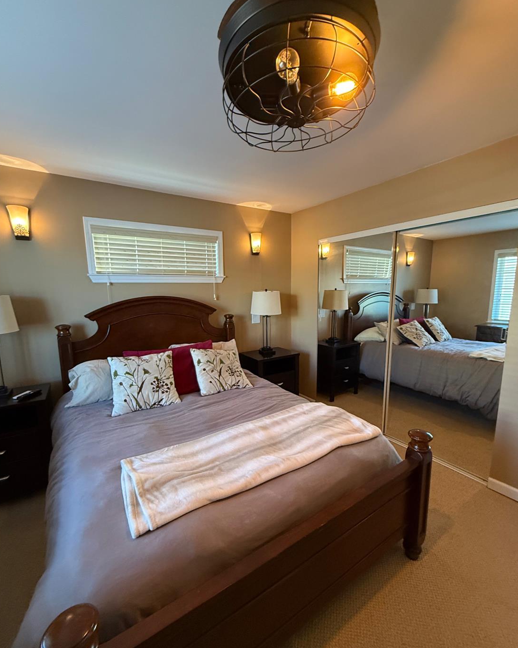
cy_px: 337
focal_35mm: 15
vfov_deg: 96.8
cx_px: 260
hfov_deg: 84.0
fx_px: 288
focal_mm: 2.22
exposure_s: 1/60
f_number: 2.2
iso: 400
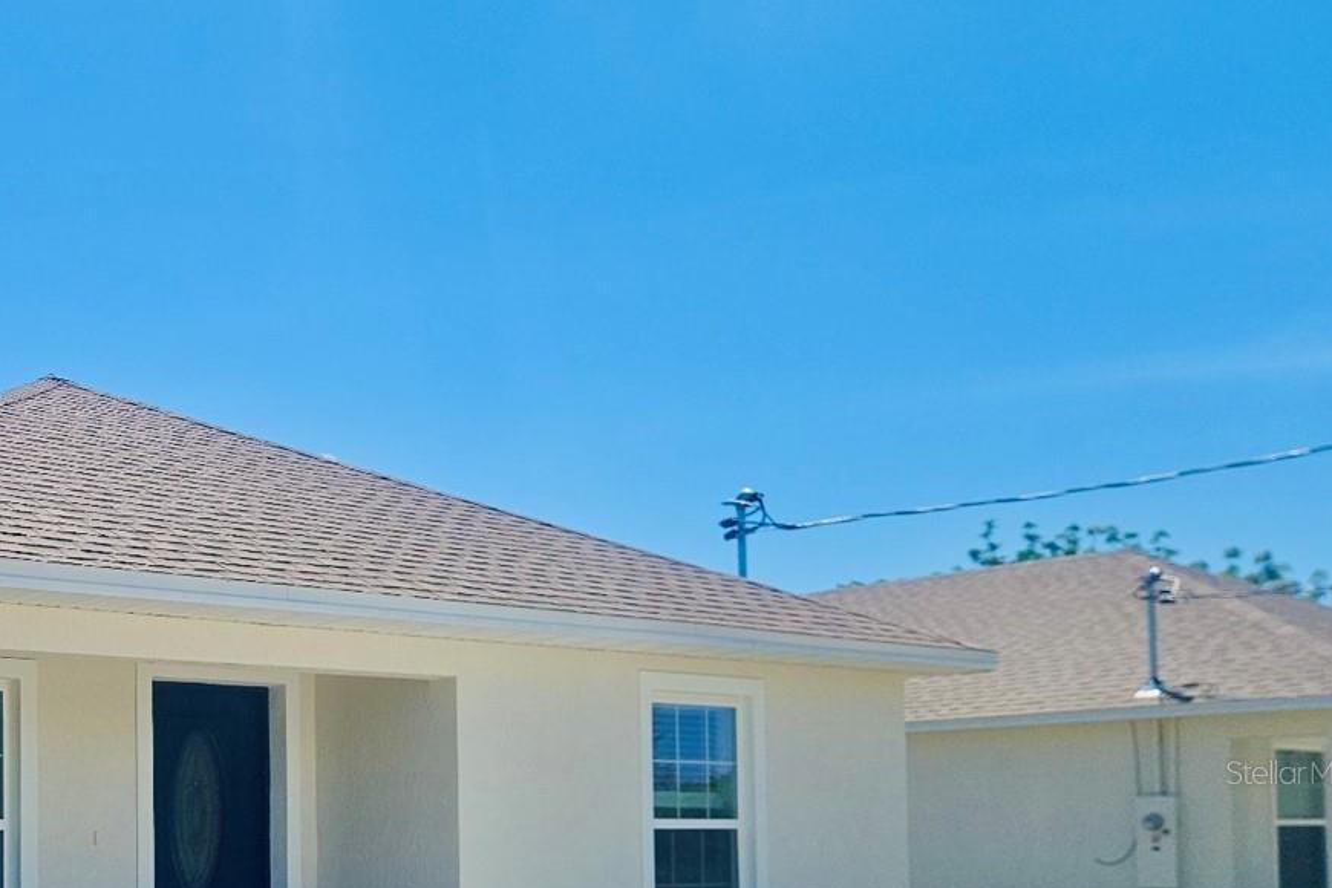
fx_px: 1628
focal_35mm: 44
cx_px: 145
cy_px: 772
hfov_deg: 41.2
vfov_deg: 29.5
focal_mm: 5.4
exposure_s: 1/2500
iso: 50
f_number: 1.8
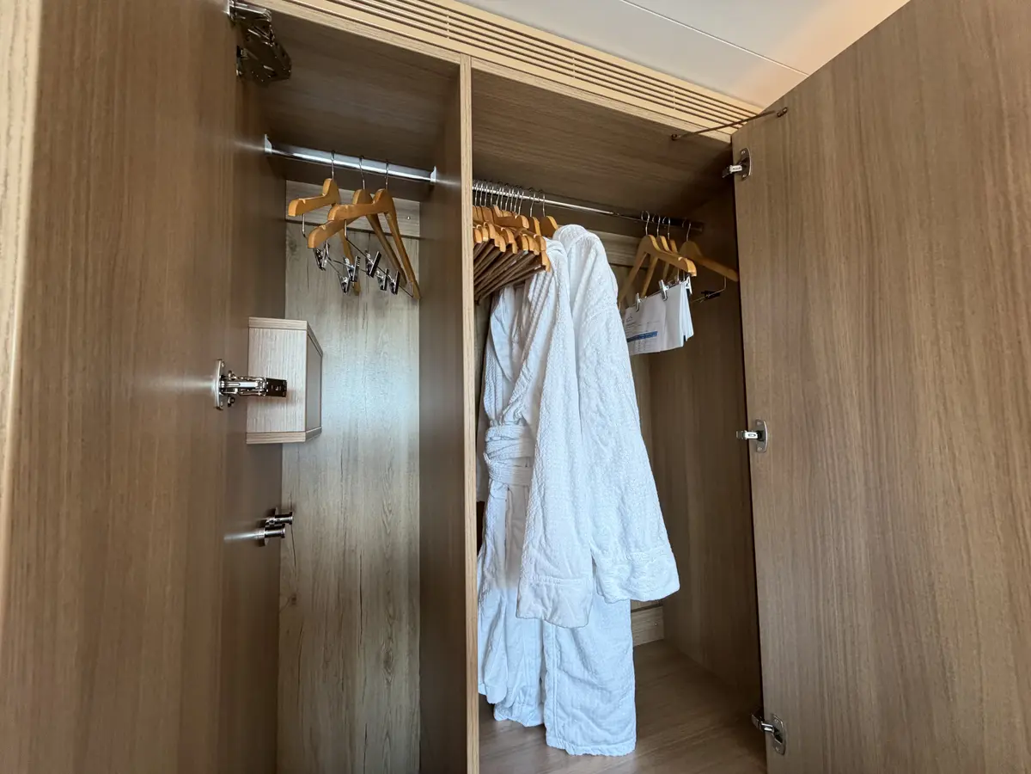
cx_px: 516
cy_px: 387
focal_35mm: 14
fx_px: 417
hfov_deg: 102.1
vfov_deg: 85.7
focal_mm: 2.22
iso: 320
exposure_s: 1/92
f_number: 2.2
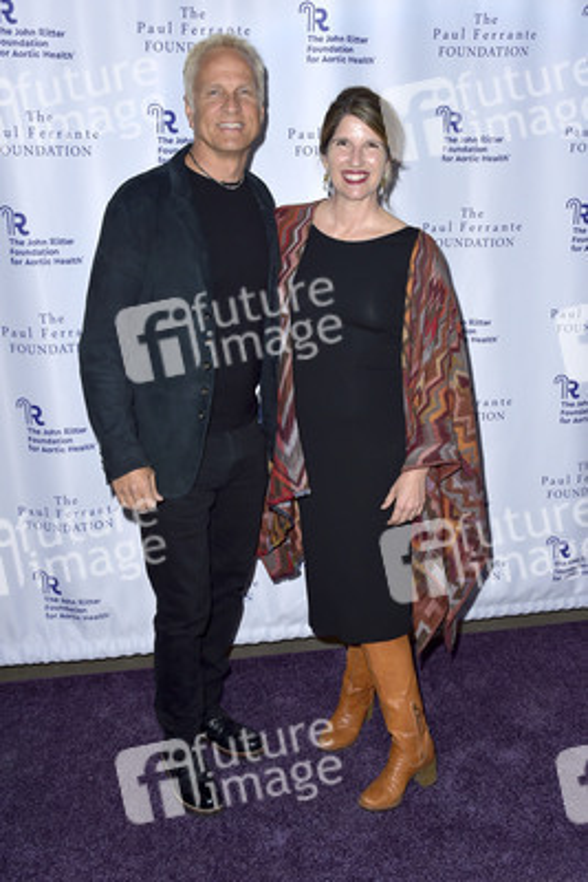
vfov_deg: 58.7
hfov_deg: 41.1
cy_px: 441
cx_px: 294
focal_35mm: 32
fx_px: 783
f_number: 6.3
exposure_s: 1/250
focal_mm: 32
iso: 320
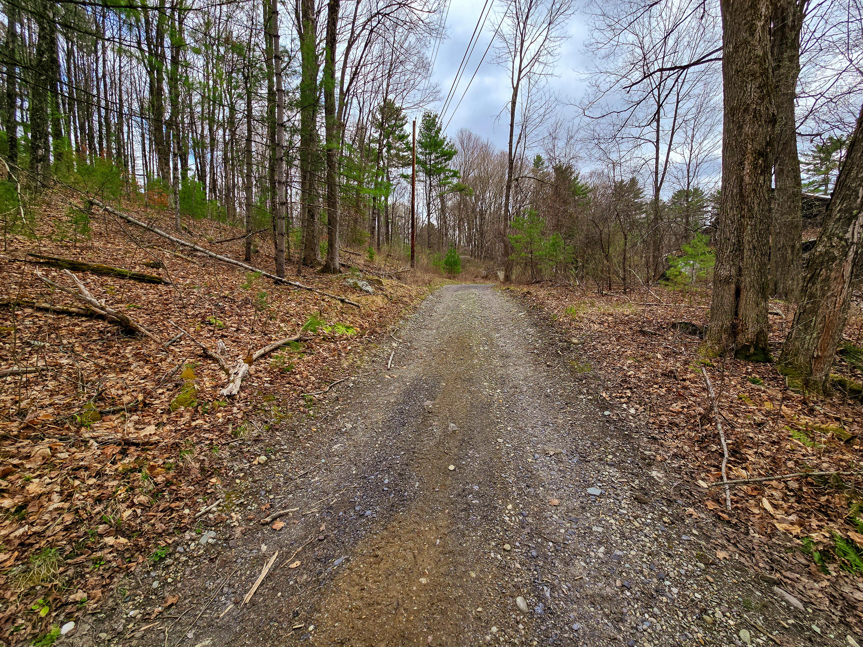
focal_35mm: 13
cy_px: 324
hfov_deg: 106.2
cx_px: 432
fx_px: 324
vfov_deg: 89.9
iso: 50
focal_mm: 2.2
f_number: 2.2
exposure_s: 1/1250
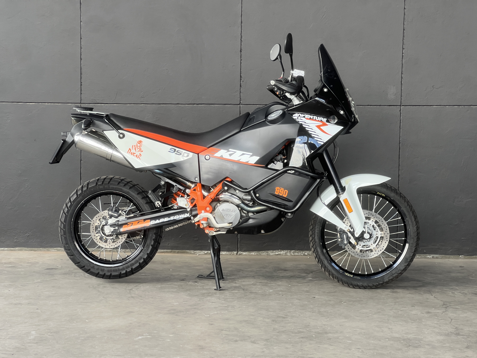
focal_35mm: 77
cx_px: 238
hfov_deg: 25.3
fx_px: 1061
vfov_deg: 19.1
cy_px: 179
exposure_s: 1/99
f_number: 2.8
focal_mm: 9
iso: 80
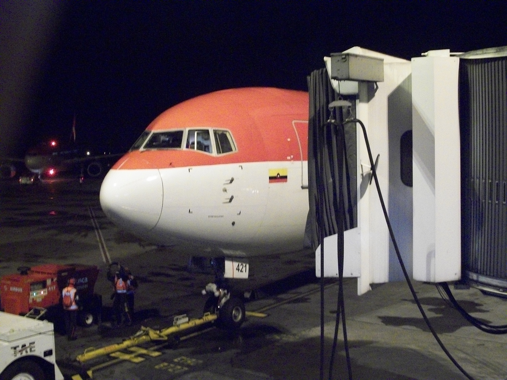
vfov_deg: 32.9
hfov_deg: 42.9
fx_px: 644
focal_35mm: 44
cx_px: 254
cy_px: 190
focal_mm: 7.8
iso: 640
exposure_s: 1/8
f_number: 3.5
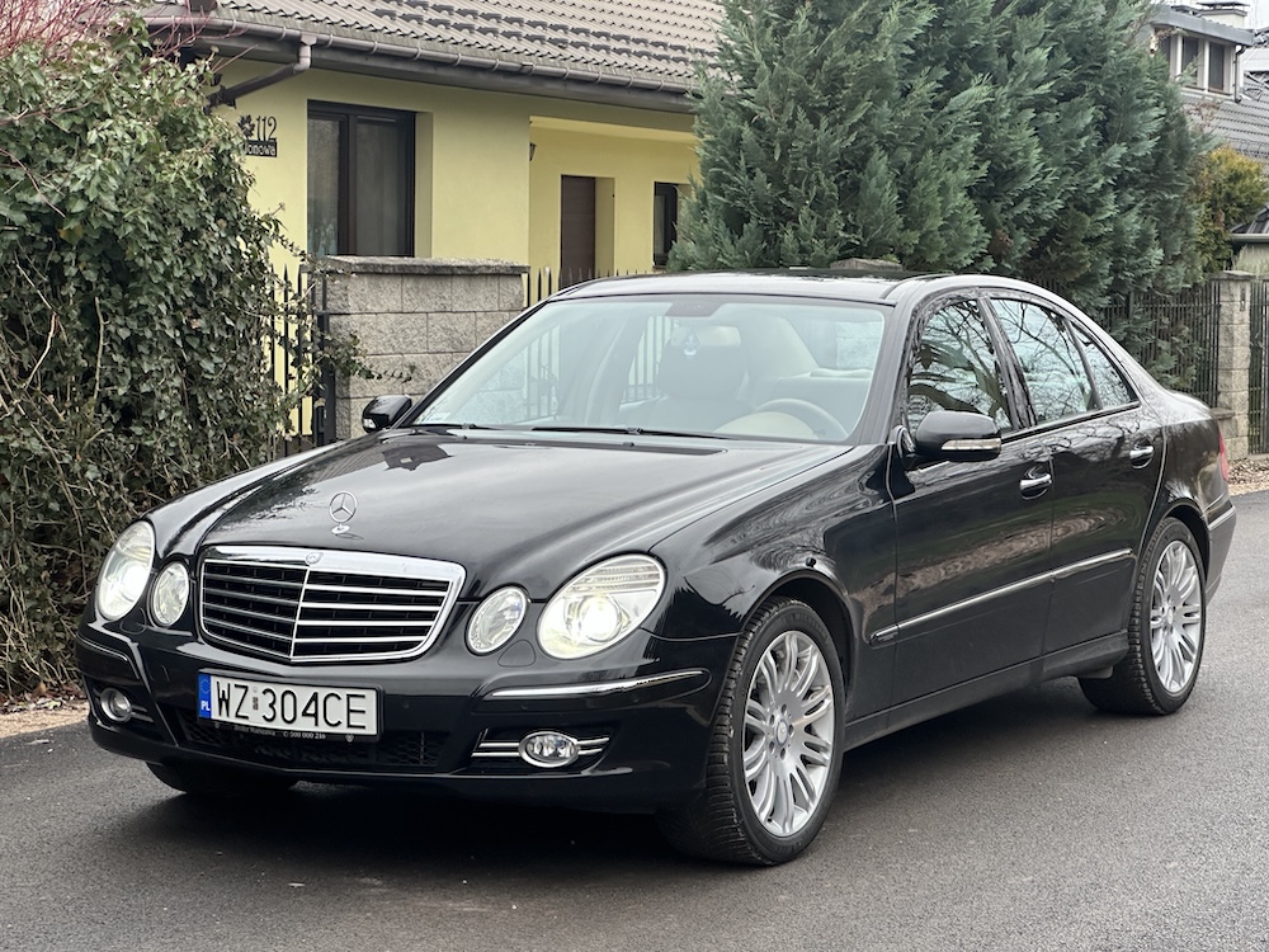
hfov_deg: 25.3
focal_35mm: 77
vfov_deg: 19.1
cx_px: 634
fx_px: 2823
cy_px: 476
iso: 100
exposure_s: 1/99
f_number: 2.8
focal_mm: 9
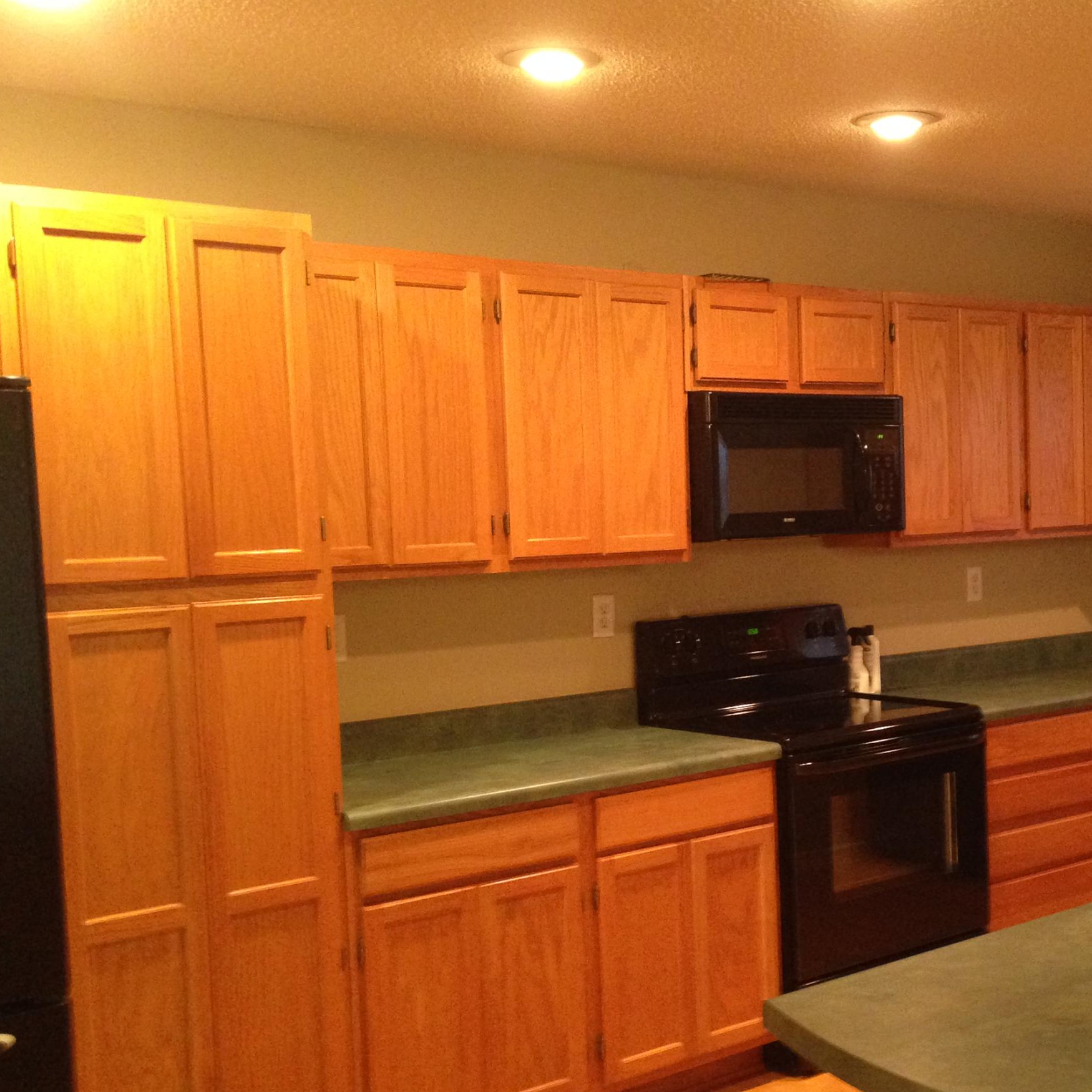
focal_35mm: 50
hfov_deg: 33.4
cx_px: 808
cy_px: 630
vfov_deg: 34.0
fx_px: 1785
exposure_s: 1/17
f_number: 2.4
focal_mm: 4.12
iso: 400
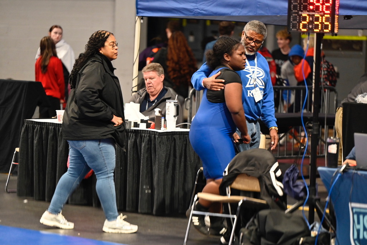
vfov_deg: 7.8
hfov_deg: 11.7
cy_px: 122
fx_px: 1784
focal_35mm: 175
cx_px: 184
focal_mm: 175
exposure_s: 1/250
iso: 3200
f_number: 2.8
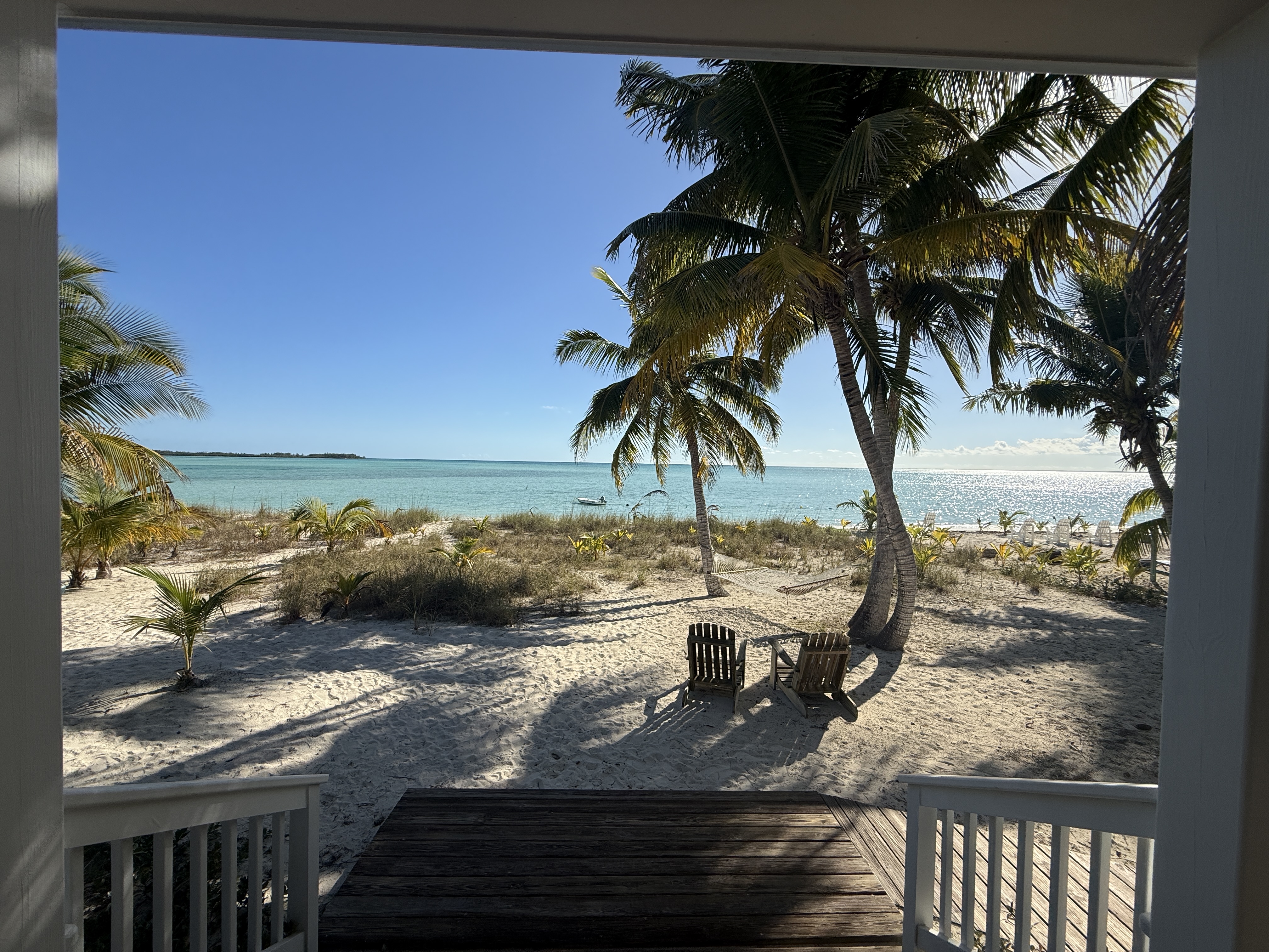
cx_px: 634
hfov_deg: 102.1
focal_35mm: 14
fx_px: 513
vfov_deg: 85.7
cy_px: 476
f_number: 2.2
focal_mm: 2.22
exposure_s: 1/3289
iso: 50
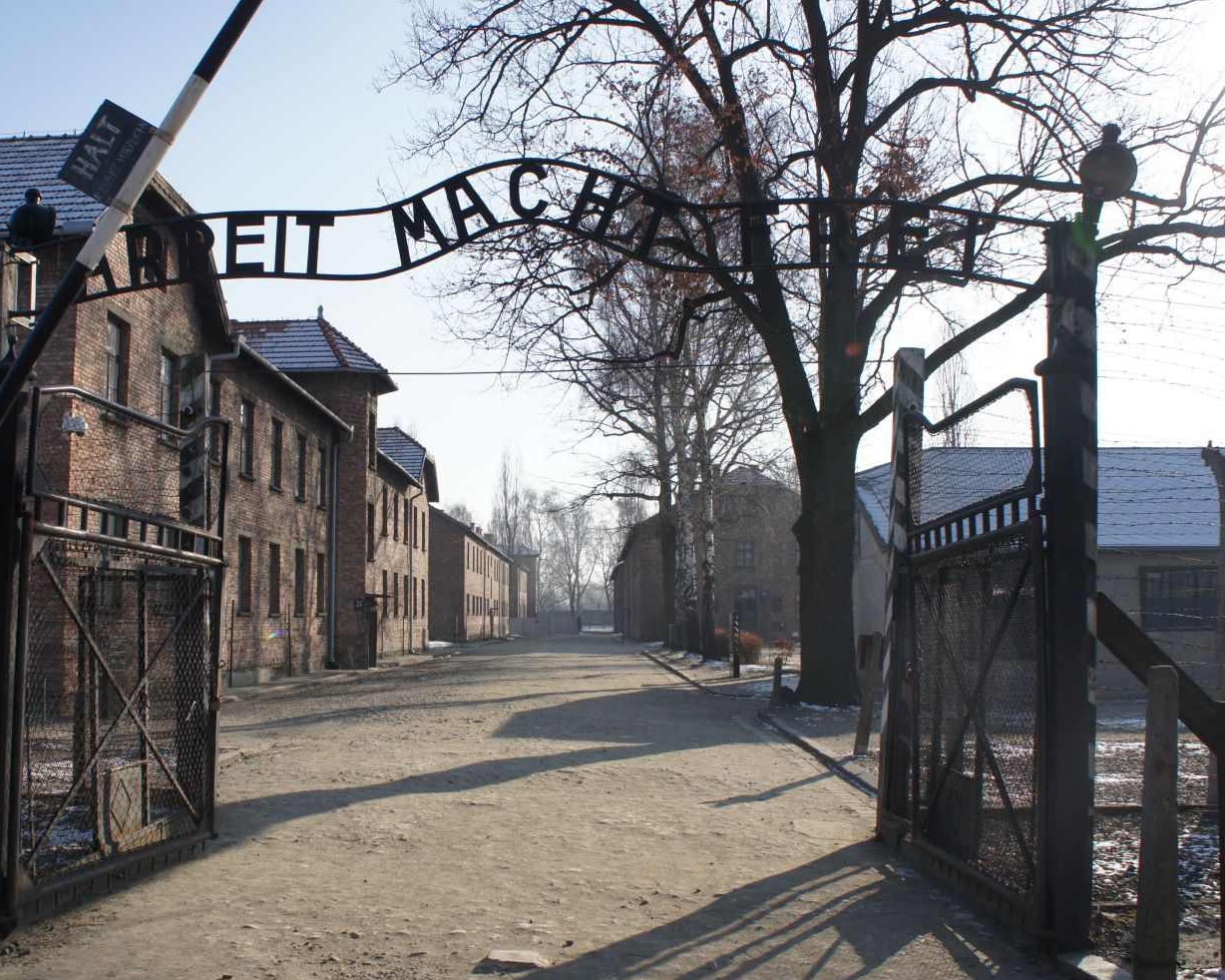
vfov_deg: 44.5
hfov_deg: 54.1
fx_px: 1196
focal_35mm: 33
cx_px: 531
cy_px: 514
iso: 200
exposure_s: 1/400
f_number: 7.1
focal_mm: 18
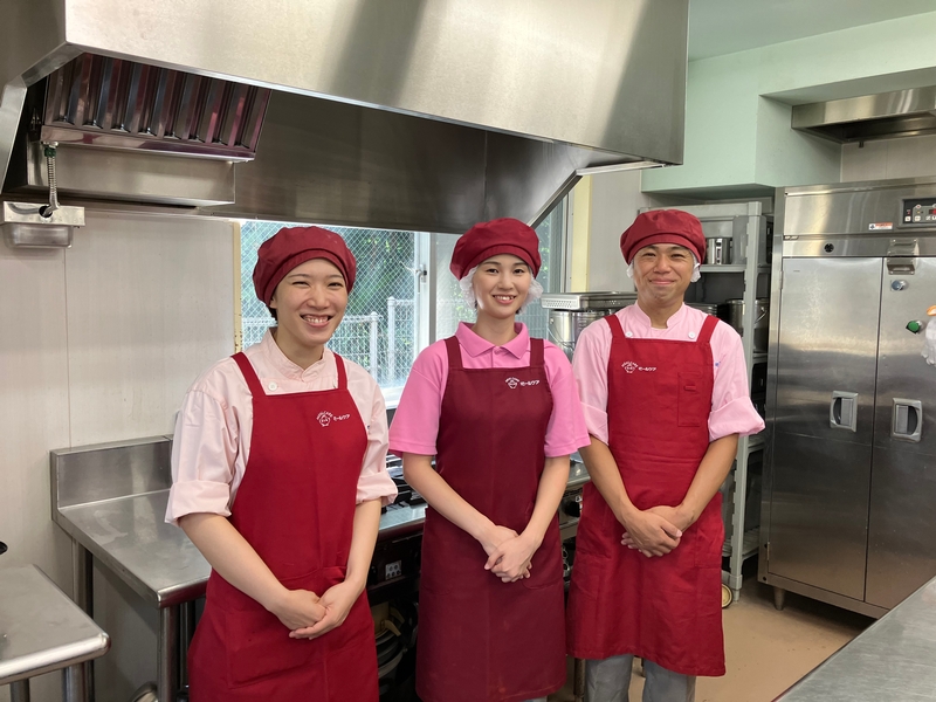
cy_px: 351
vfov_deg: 49.7
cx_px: 468
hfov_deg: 63.4
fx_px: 757
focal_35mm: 28
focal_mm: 3.99
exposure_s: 1/100
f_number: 1.8
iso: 80
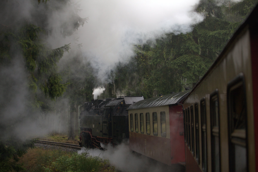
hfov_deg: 29.7
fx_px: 487
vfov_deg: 20.0
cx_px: 129
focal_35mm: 68
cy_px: 86
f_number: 4
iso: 400
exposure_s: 1/100
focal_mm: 70
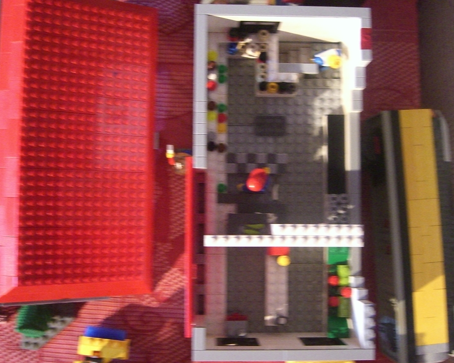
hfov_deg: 44.8
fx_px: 551
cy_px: 180
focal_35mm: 41
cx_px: 224
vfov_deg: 36.5
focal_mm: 7.9
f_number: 2.8
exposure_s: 1/30
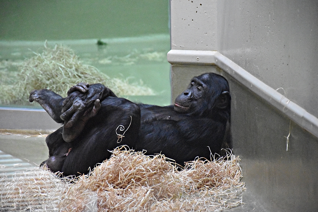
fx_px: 1855
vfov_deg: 6.5
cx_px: 159
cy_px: 106
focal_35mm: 210
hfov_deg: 9.8
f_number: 5.6
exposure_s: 1/200
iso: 12800
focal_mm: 140
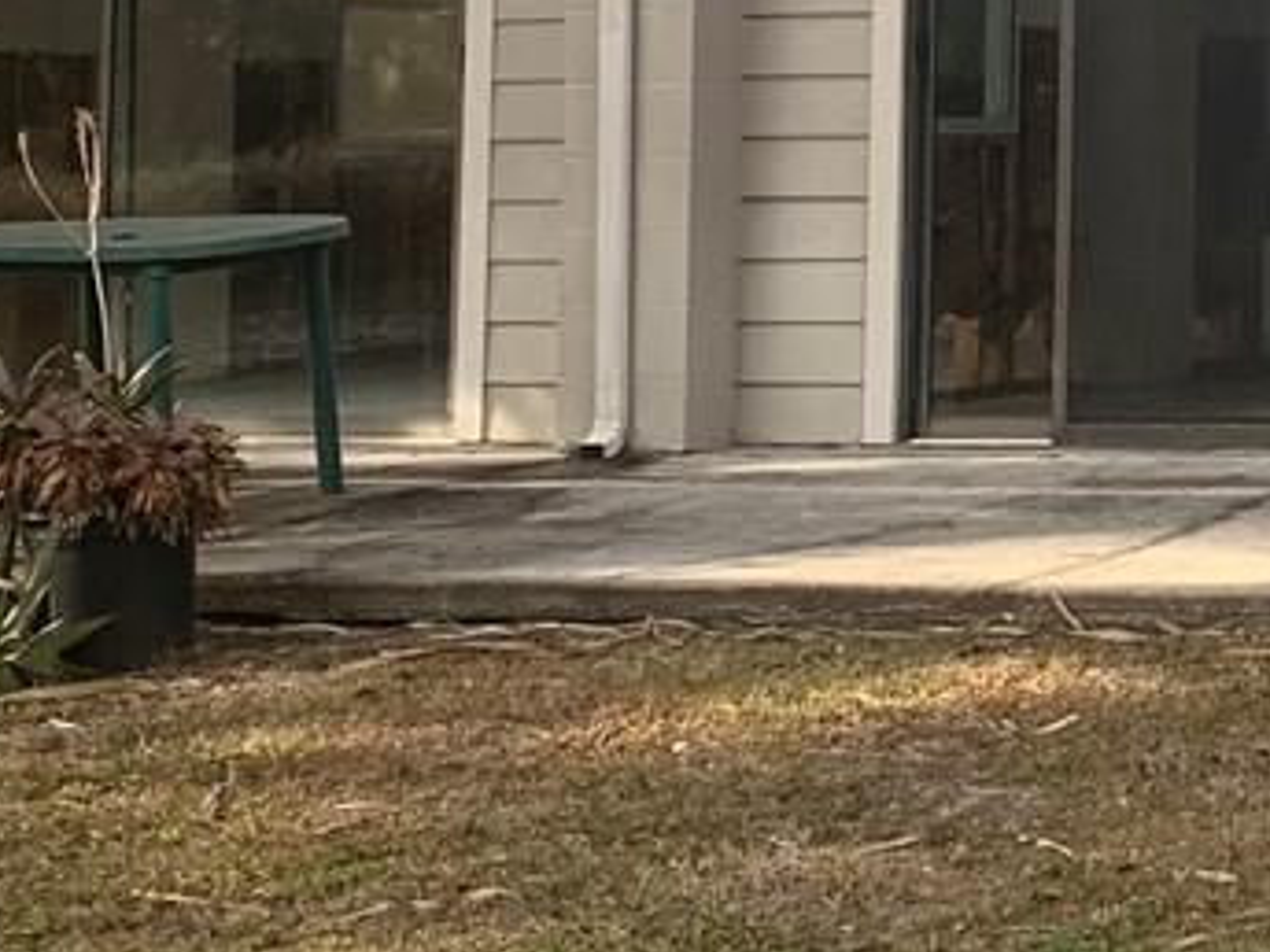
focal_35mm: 121
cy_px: -310
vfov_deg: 11.9
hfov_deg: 15.3
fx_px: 4439
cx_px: 1746
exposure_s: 1/360
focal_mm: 4.25
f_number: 1.8
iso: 25
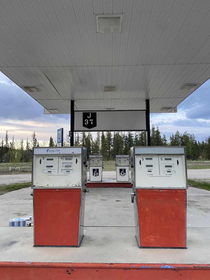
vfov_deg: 67.3
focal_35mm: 26
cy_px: 140
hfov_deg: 53.1
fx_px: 210
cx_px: 105
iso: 125
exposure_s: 1/99
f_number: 1.8
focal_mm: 4.25
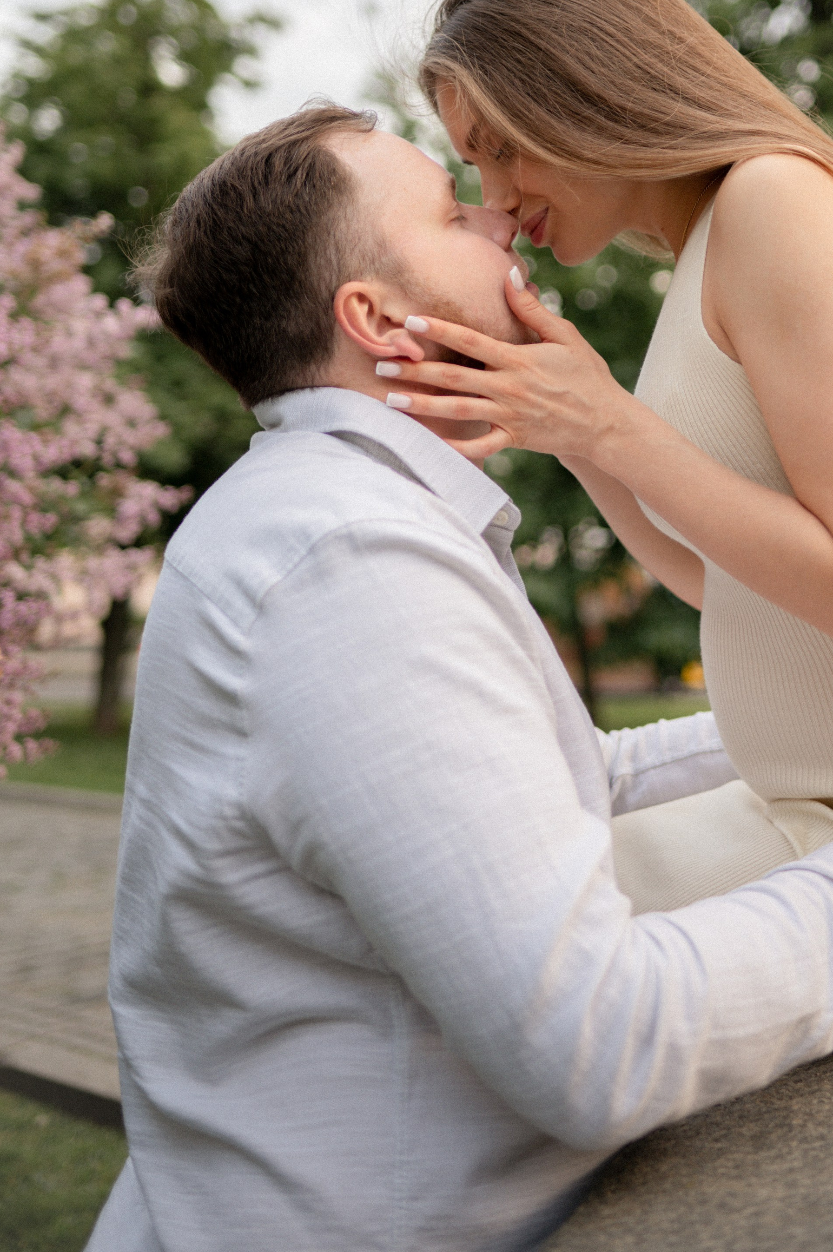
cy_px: 369
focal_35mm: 50
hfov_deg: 26.8
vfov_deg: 38.9
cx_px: 568
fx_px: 1738
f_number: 2
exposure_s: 1/200
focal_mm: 35
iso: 125
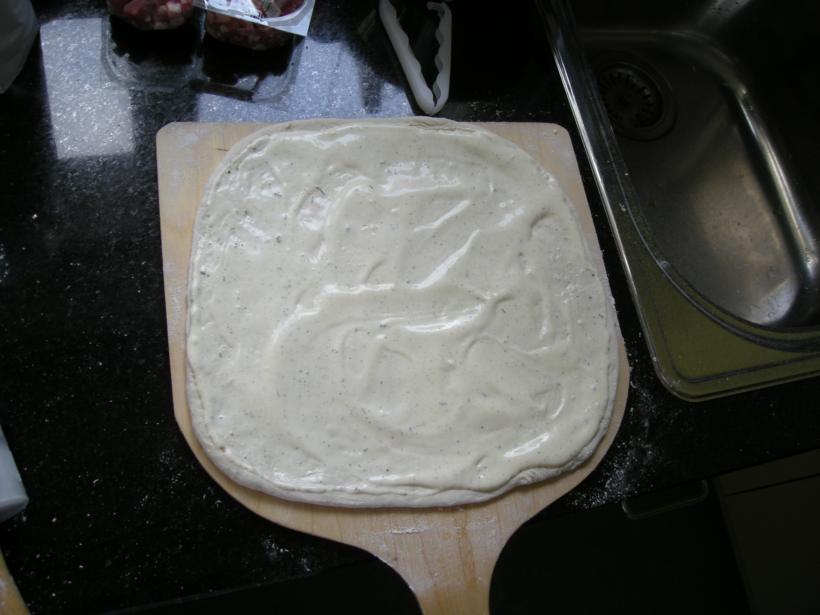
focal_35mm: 35
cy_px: 308
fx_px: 829
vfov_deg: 40.7
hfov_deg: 52.6
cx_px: 410
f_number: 2.8
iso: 50
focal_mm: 5.7
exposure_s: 1/57.4
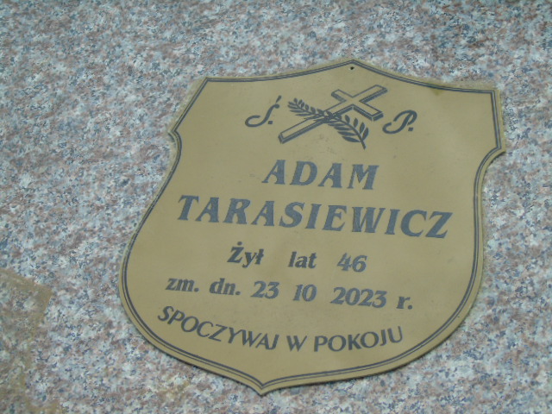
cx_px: 276
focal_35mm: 108
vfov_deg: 13.7
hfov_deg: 18.2
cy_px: 207
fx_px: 1722
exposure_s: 1/500
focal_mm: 19
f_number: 4.4
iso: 80
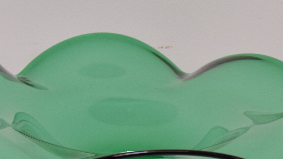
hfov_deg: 24.5
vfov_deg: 13.7
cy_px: 160
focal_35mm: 87
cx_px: 130
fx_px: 653
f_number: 8
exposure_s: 1/250
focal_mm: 26
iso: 1600
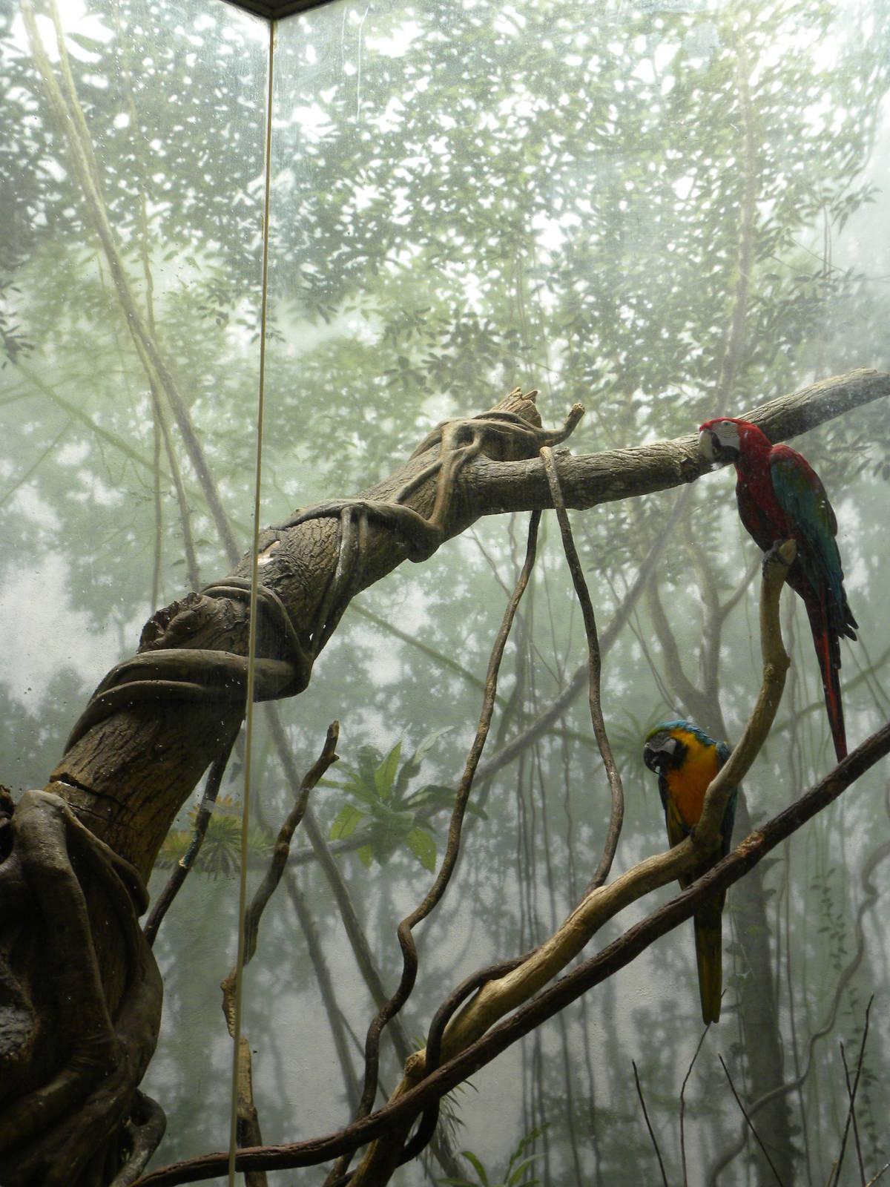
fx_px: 1577
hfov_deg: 31.5
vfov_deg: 41.2
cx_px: 445
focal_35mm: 46
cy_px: 594
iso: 85
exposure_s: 1/60.4
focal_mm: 8.2
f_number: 3.5
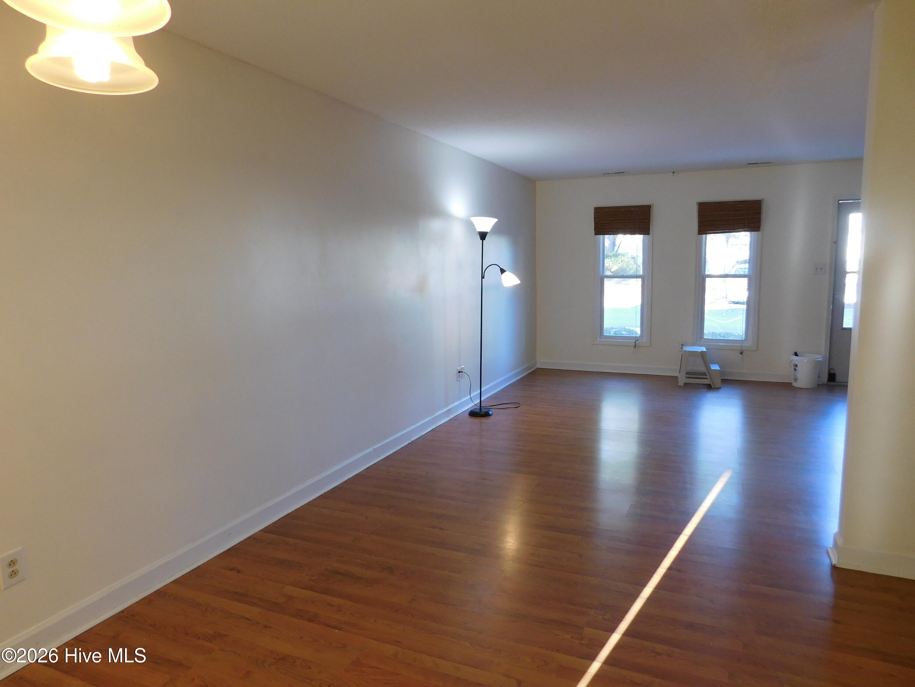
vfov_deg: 58.9
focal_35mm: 23
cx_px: 458
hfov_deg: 73.9
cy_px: 344
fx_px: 608
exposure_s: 1/40
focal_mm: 4
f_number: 3
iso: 125
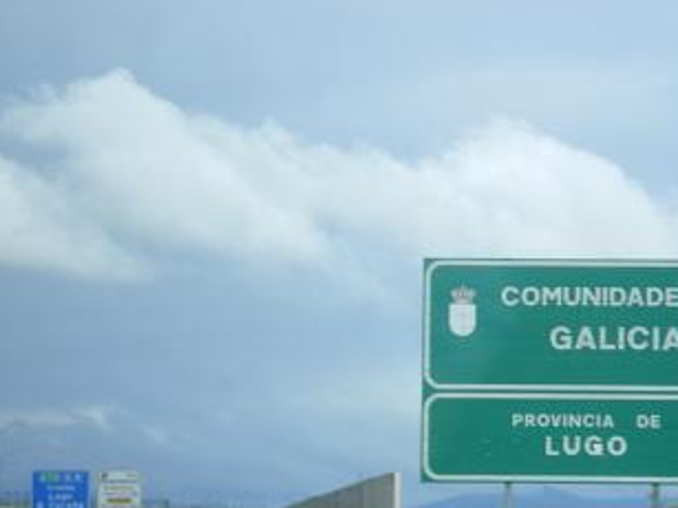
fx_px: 3837
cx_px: 543
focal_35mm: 196
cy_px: 380
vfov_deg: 7.6
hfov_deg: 10.1
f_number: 5.9
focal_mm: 18.9
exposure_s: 1/160
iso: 64
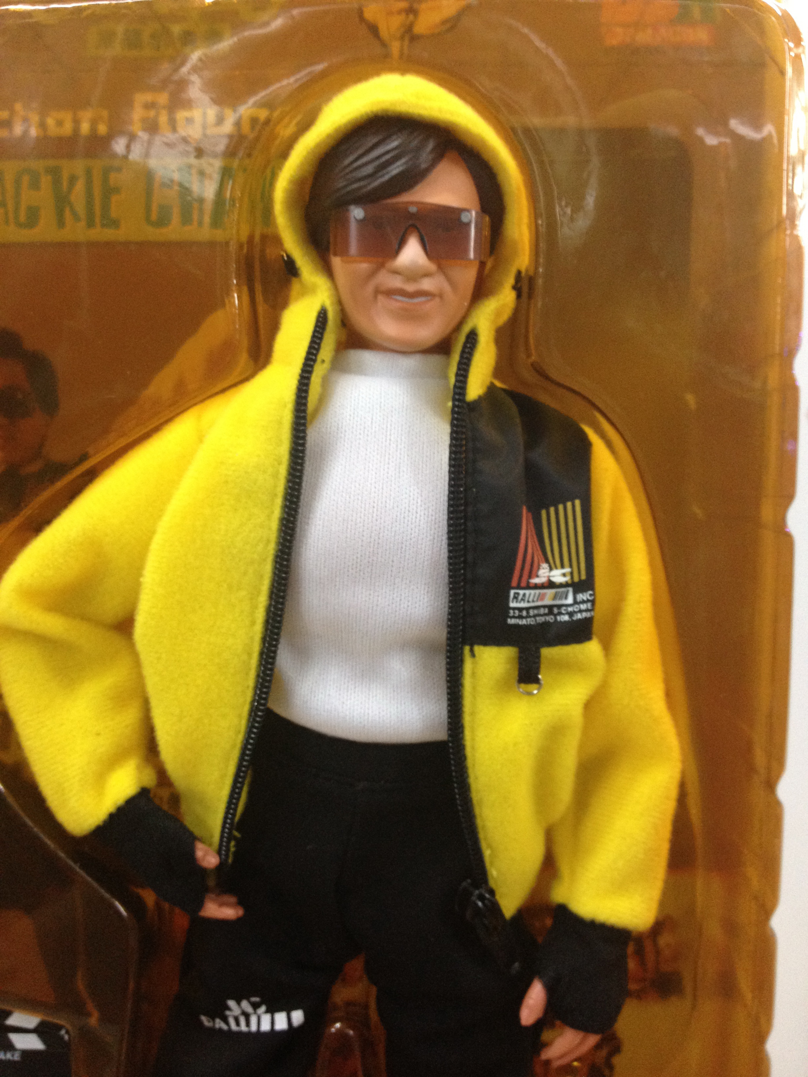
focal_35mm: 35
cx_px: 404
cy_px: 538
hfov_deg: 40.7
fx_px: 1089
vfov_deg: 52.6
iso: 200
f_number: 2.4
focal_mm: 4.28
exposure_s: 1/20
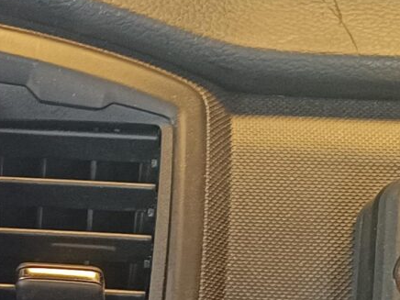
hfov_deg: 12.9
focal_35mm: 141
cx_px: -289
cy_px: 400
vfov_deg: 10.3
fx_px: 1629
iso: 542
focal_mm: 5.59
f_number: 1.88
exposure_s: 1/33.3
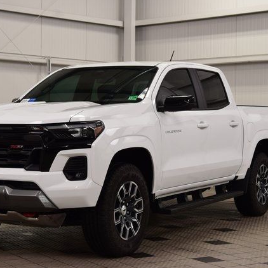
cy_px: 134
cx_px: 105
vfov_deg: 20.4
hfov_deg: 20.4
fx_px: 745
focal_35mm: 85
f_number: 7.1
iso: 400
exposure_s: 1/40
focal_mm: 44
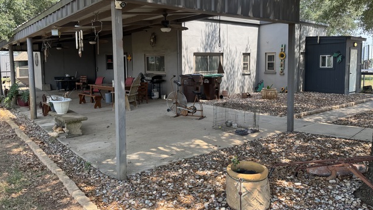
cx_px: 185
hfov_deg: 69.9
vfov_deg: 42.7
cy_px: 82
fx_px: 267
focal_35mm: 27
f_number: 1.78
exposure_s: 1/621
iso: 80
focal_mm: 6.76
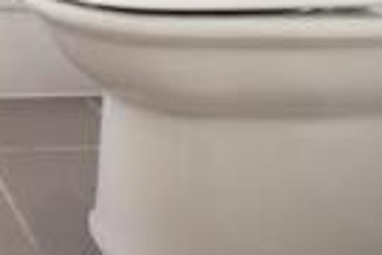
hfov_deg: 26.5
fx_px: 562
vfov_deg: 20.6
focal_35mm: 53
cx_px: -198
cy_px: -157
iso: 800
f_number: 4
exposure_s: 1/60
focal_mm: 10
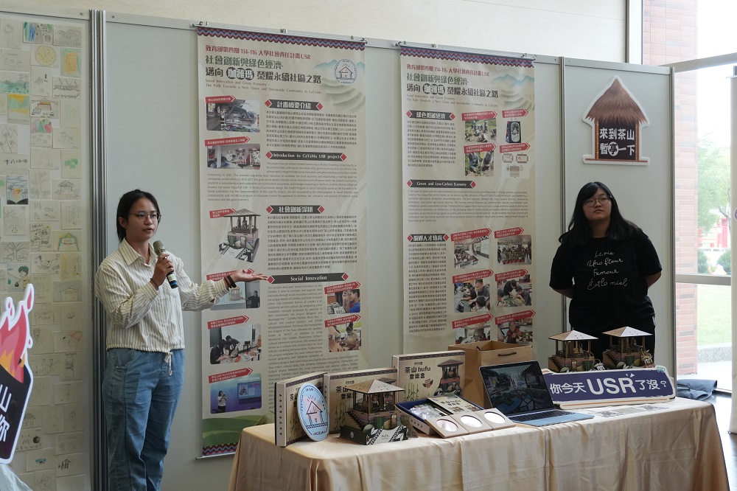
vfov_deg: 26.5
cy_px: 246
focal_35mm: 51
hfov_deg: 38.9
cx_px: 368
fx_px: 1044
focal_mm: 34
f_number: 5.6
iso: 2000
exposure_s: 1/320
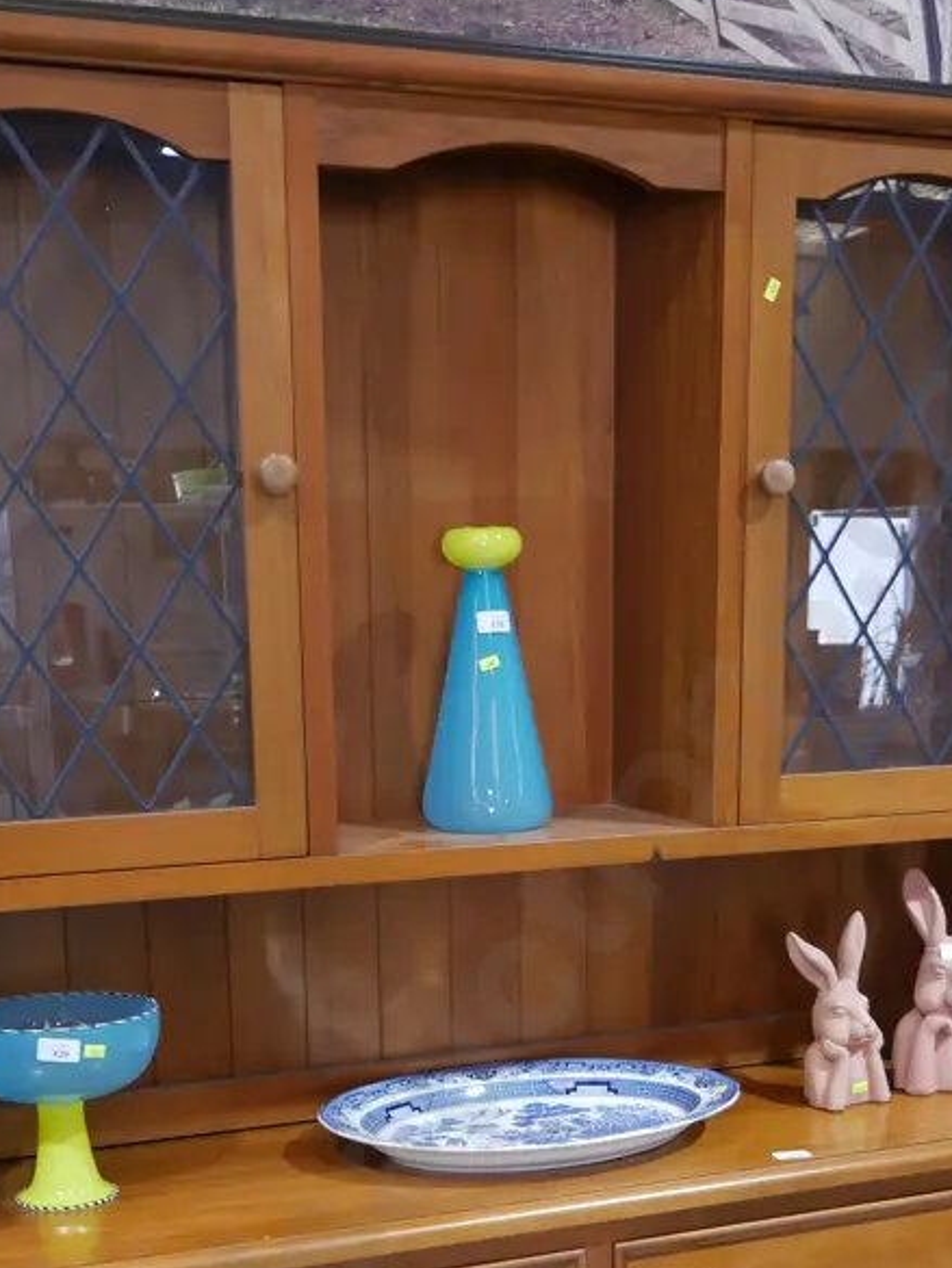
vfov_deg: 37.2
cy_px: 1060
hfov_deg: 29.7
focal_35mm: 49
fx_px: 1796
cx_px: 469
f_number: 3.5
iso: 640
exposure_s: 1/60
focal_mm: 14
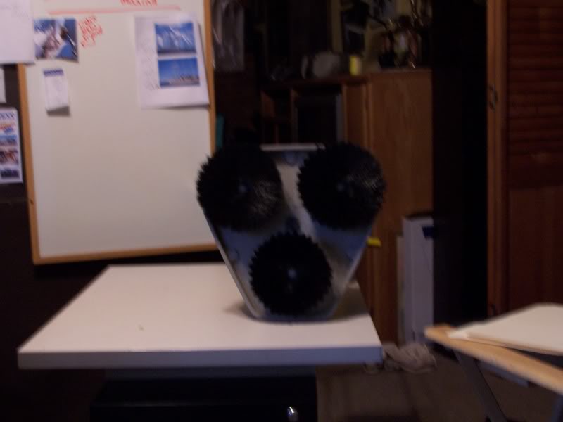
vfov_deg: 24.8
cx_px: 282
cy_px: 211
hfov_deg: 32.7
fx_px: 960
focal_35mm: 59
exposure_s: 1/8
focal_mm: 9.8
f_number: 3.2
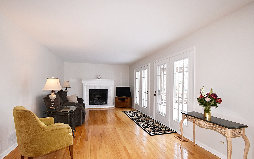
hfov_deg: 97.8
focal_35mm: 16
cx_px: 122
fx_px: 111
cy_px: 84
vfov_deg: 71.2
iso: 360
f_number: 5.6
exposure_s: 1/125
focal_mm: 10
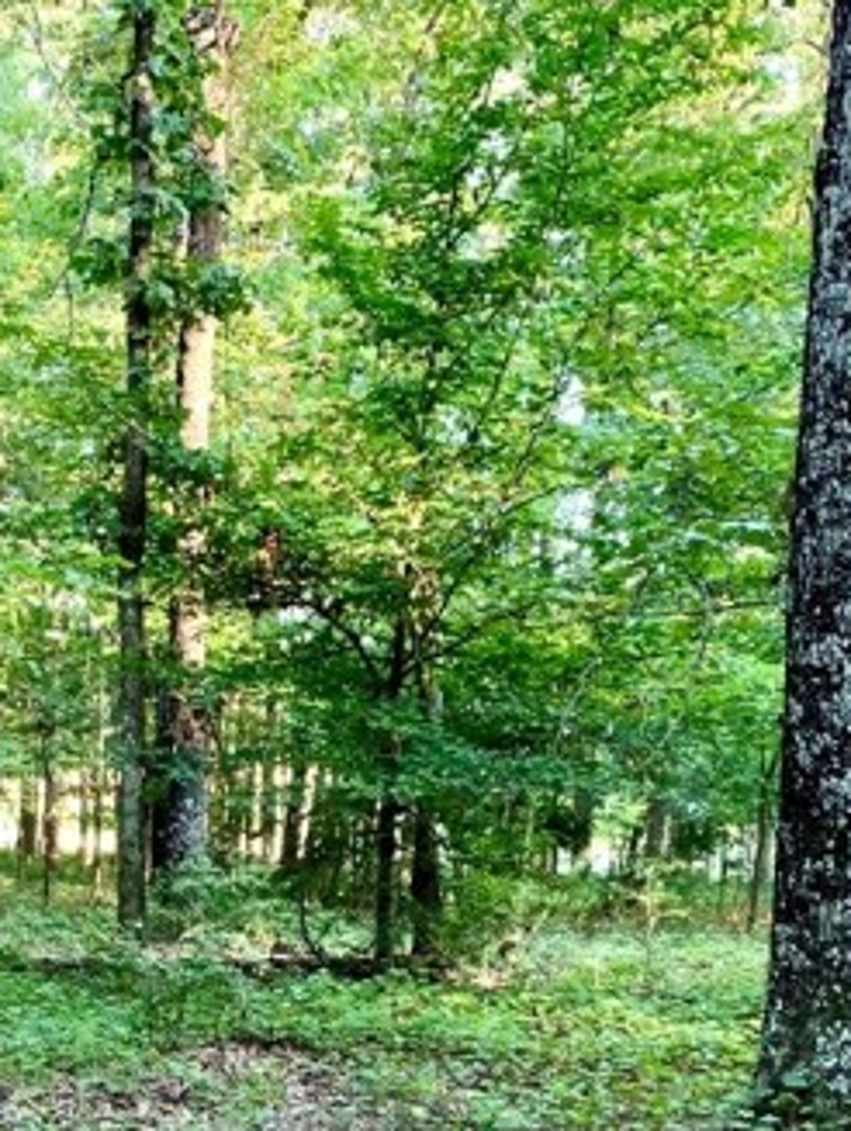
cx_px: 287
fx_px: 1996
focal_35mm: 61
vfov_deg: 29.7
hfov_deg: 24.0
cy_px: 1103
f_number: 1.8
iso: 100
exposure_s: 1/60
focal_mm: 4.25
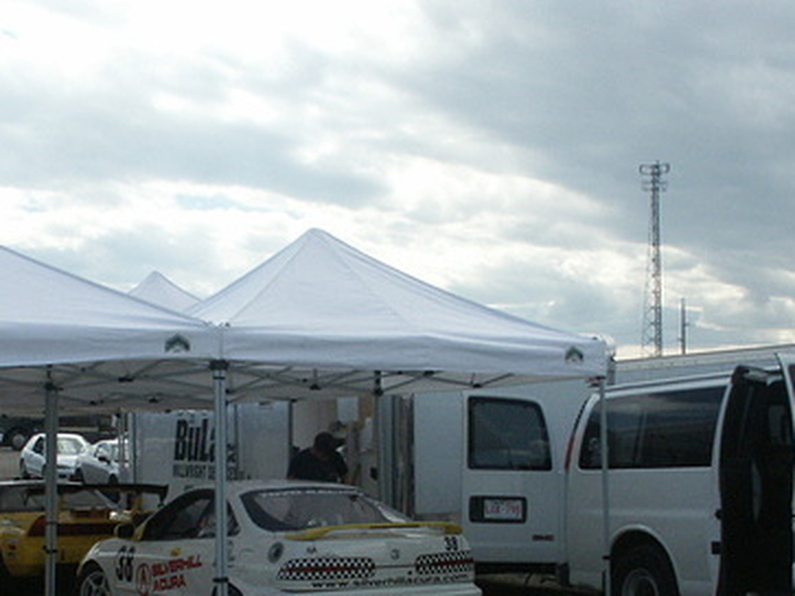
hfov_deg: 30.1
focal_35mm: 64
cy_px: 467
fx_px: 1469
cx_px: 280
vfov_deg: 22.6
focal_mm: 7.65
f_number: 8
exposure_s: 1/350
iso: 100
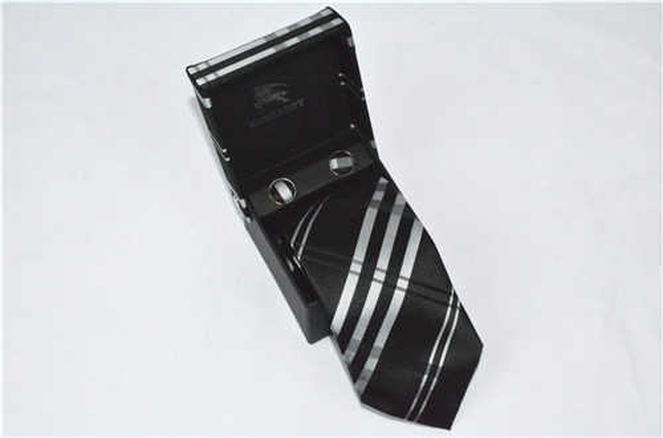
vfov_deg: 22.5
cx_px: 332
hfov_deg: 33.5
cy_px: 219
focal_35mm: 60
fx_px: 1102
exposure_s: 1/250
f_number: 29
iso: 6400
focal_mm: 40
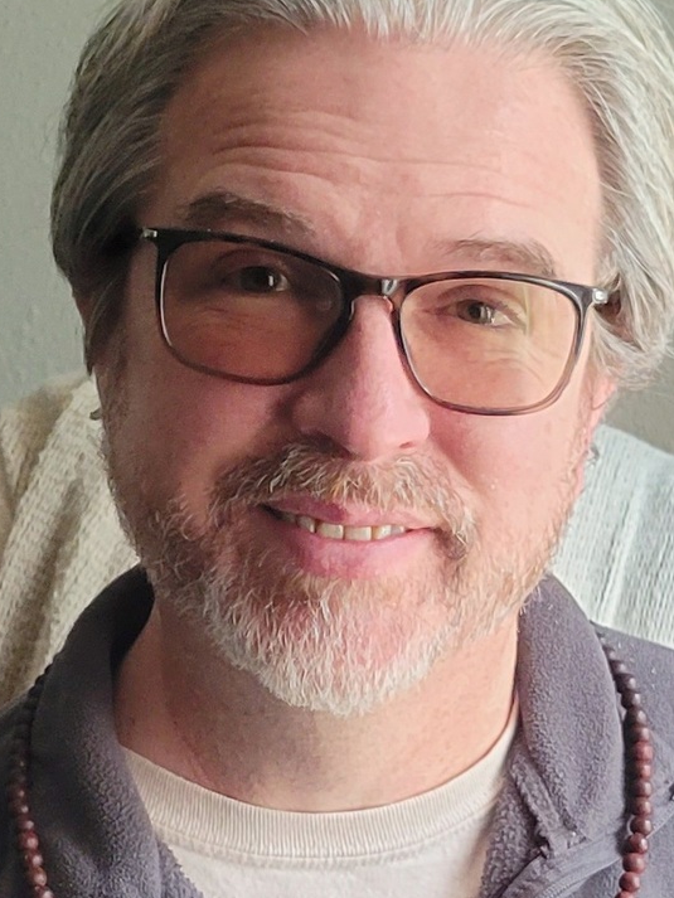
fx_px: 908
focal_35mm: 35
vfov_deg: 52.5
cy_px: 399
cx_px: 357
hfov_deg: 40.7
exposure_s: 1/120
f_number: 1.8
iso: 250
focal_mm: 5.4
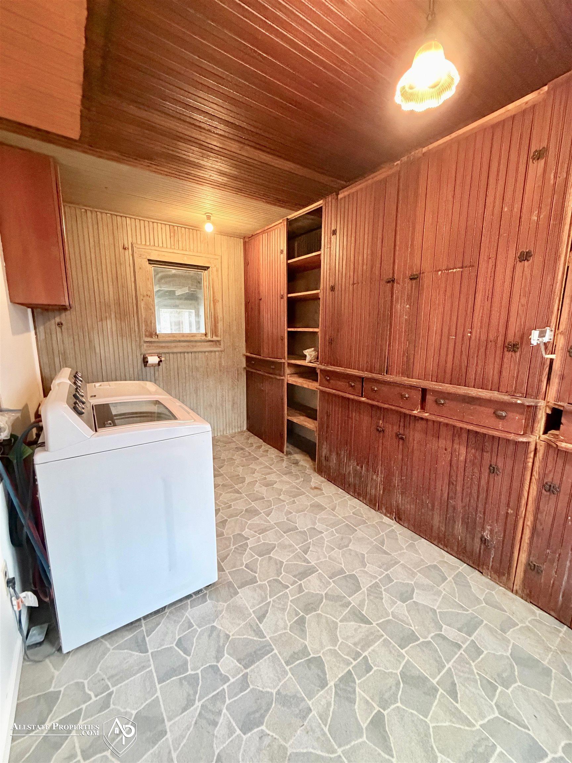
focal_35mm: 14
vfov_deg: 102.1
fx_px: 308
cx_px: 286
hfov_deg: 85.7
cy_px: 382
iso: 640
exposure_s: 1/60
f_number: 2.2
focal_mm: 2.22
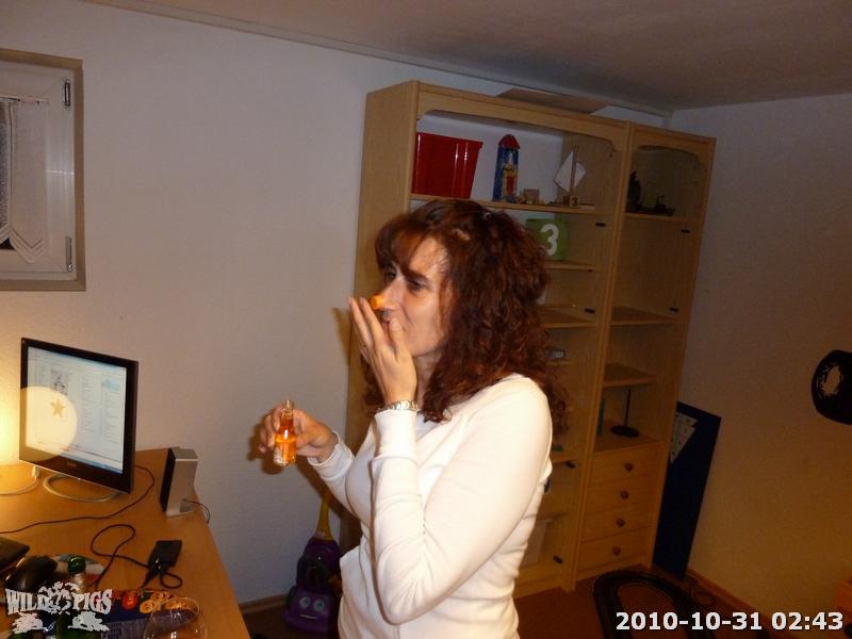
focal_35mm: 25
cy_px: 320
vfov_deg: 54.9
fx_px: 615
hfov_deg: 69.4
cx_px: 426
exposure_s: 1/30
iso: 400
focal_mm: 4.1
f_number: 3.3
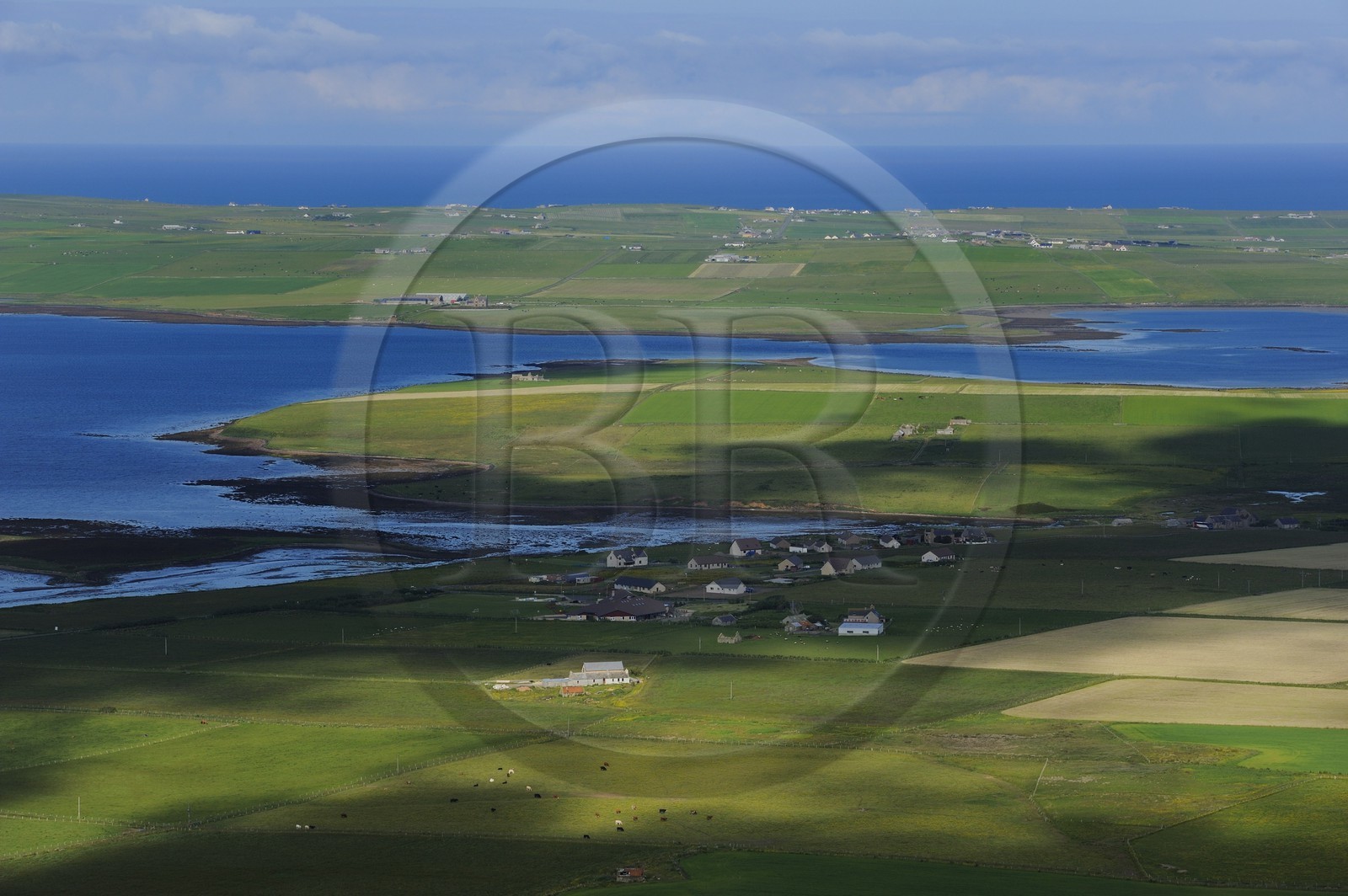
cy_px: 448
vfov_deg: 11.4
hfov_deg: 17.1
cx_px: 674
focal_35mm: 120
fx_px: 4490
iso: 400
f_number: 10
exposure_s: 1/800
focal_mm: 120
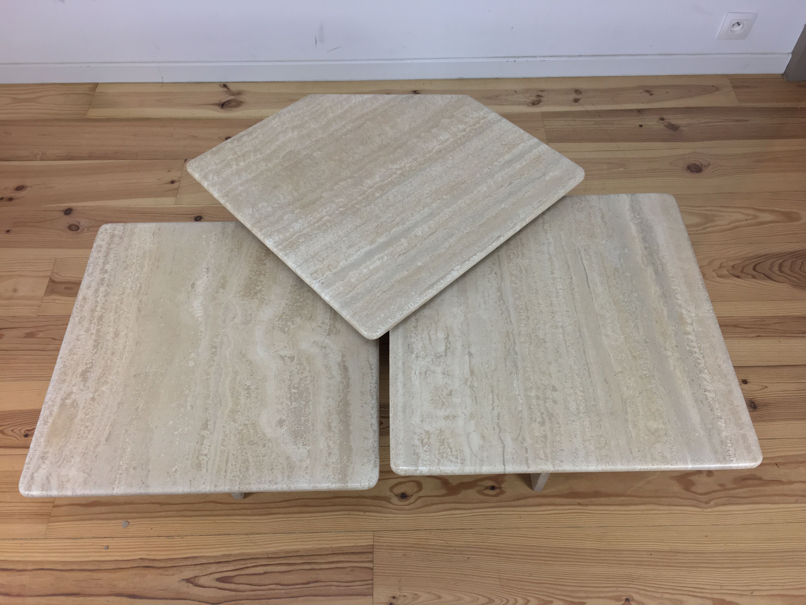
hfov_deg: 61.7
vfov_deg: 48.2
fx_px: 675
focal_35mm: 29
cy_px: 302
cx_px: 403
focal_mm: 4.15
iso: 32
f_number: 2.2
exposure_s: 1/33
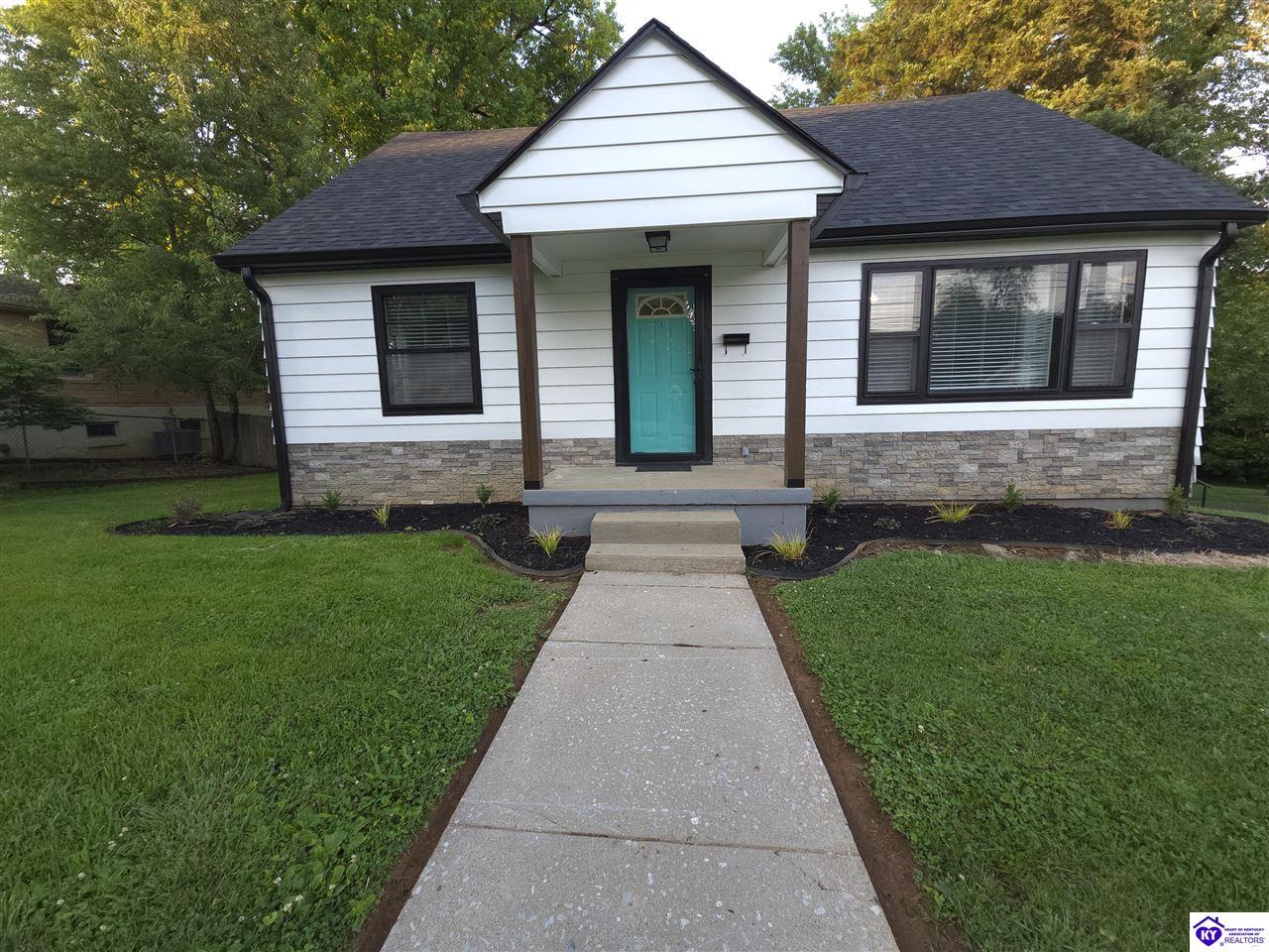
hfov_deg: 106.2
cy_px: 476
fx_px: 477
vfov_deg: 89.9
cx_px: 634
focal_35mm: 13
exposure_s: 1/120
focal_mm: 2.2
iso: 80
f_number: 2.2
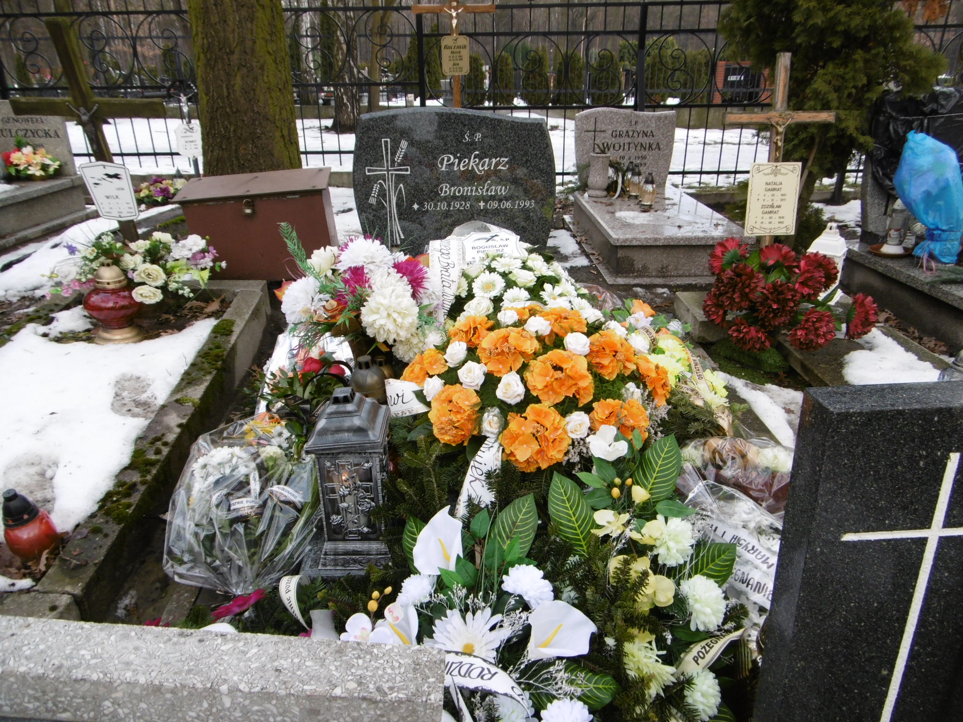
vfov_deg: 56.8
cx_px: 482
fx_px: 668
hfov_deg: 71.6
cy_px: 361
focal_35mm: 24
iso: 100
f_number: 3.1
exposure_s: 1/80
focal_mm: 4.3
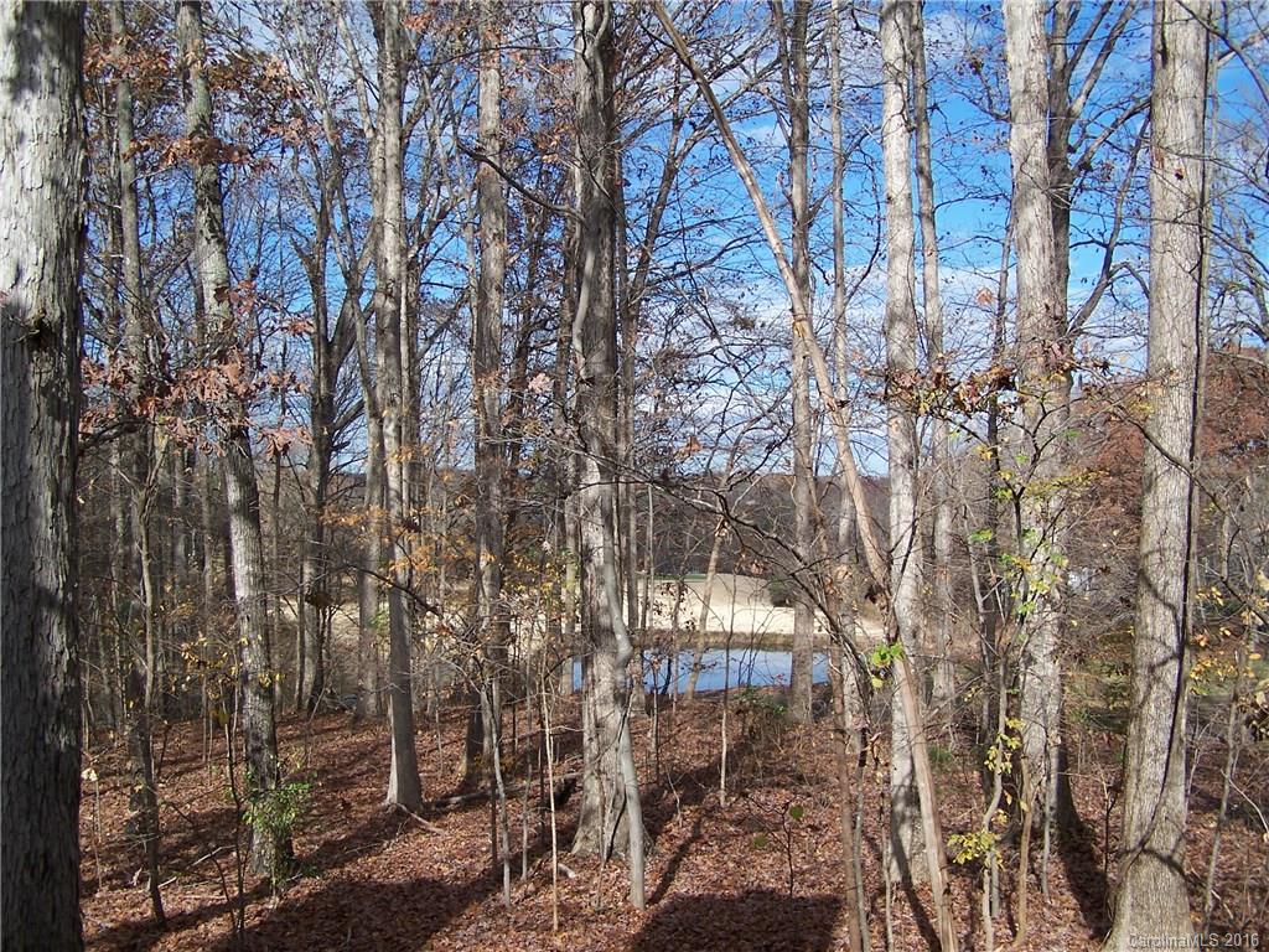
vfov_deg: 37.7
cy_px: 476
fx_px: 1393
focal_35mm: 38
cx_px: 634
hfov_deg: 49.0
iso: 80
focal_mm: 6.3
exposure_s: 1/1000
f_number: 2.8
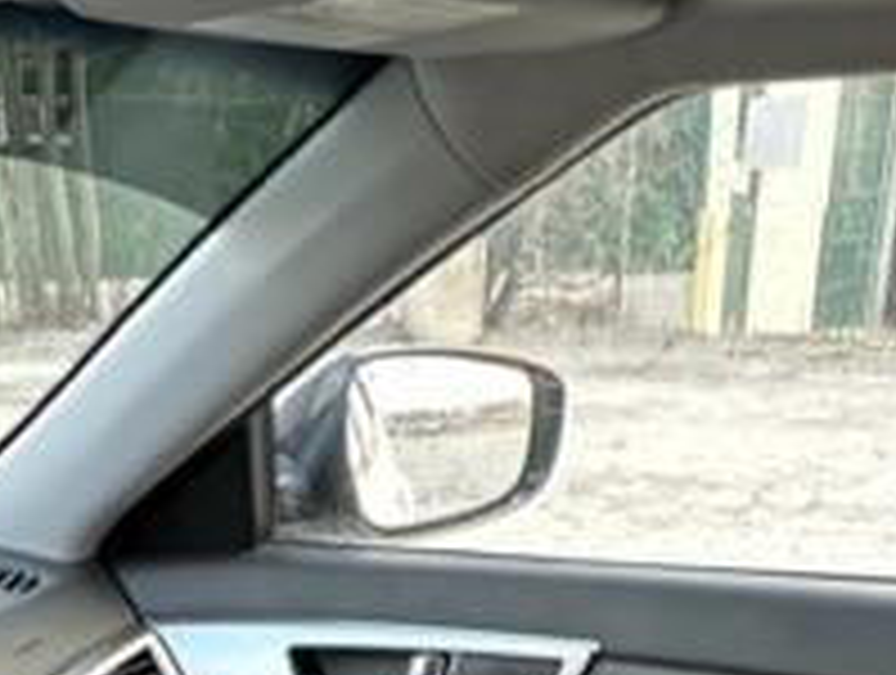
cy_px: 1321
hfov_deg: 26.8
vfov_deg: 16.2
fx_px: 1867
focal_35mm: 72
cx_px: 302
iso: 320
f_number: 2.2
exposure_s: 1/60
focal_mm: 2.22
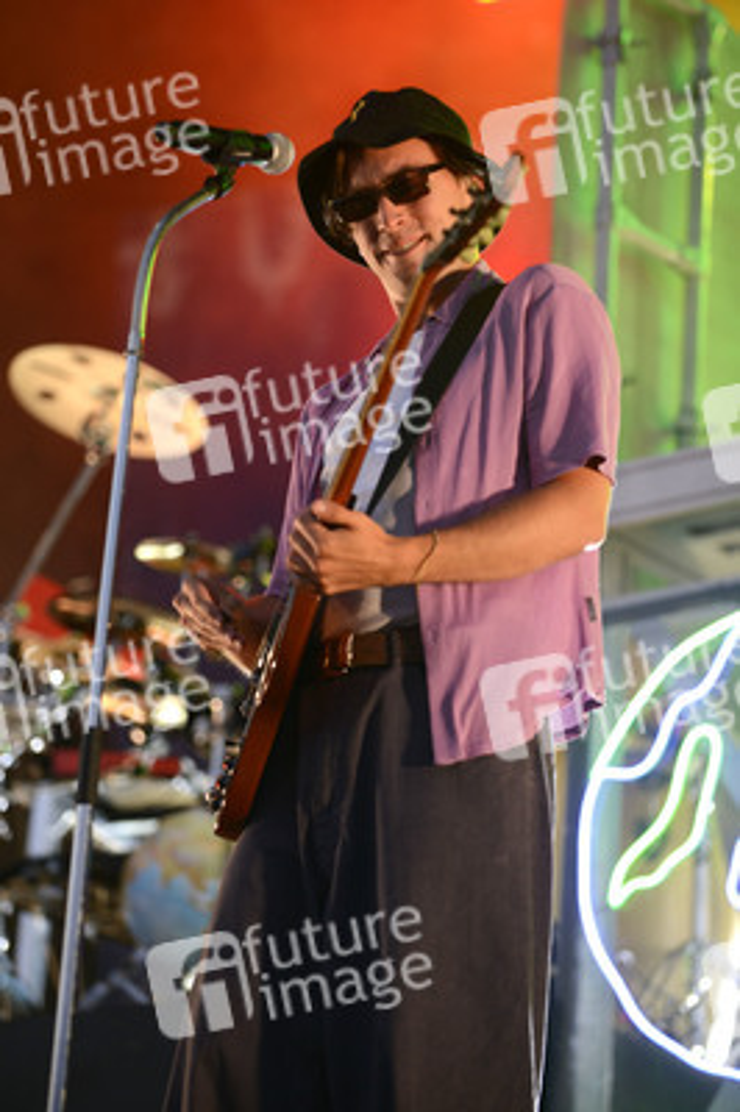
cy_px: 556
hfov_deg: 9.8
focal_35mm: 140
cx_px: 370
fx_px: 4324
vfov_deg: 14.7
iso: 1250
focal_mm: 140
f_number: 2.8
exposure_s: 1/320
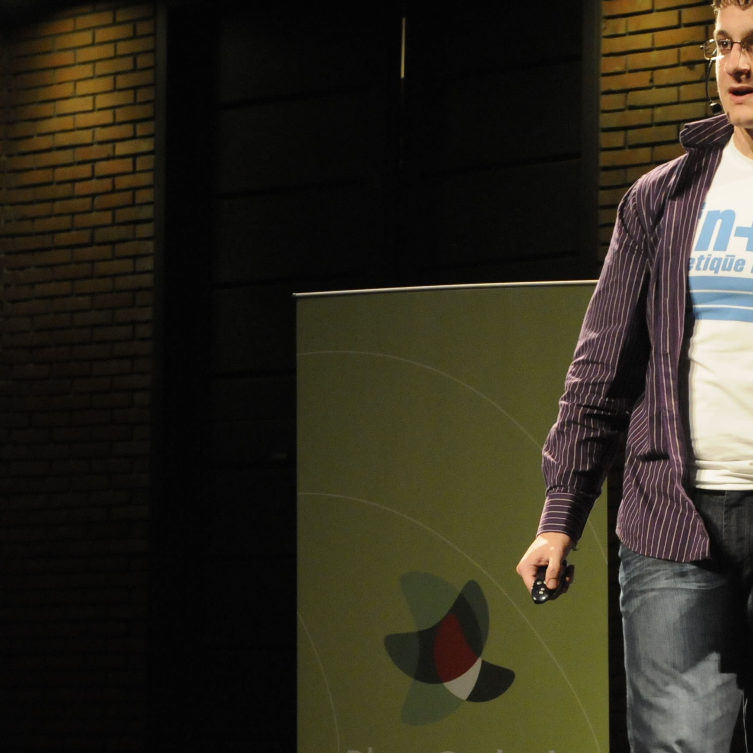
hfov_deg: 11.1
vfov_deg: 11.1
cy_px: 516
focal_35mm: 157
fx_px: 3864
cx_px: 688
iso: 1600
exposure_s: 1/80
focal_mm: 50
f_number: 4.5
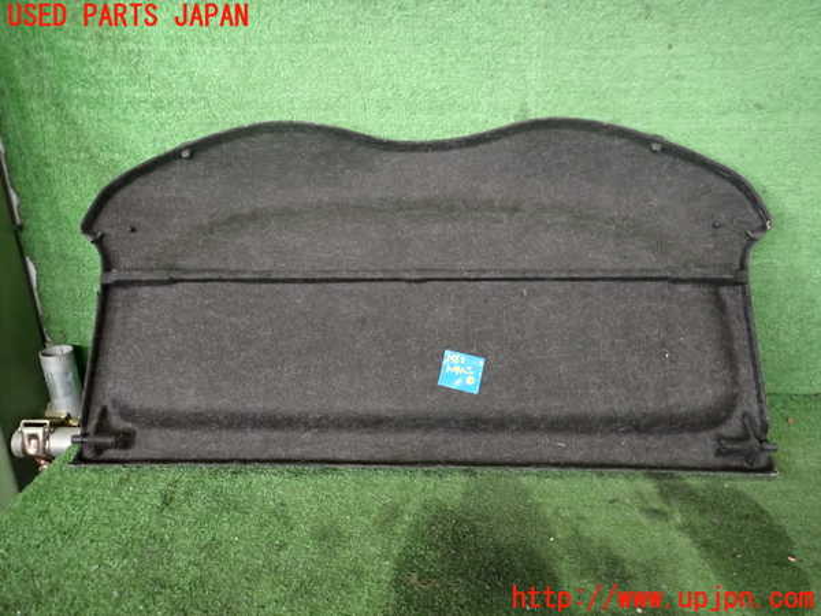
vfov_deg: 54.9
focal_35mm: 25
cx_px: 410
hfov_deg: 69.4
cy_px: 308
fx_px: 593
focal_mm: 4.5
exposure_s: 1/60
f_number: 2
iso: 400
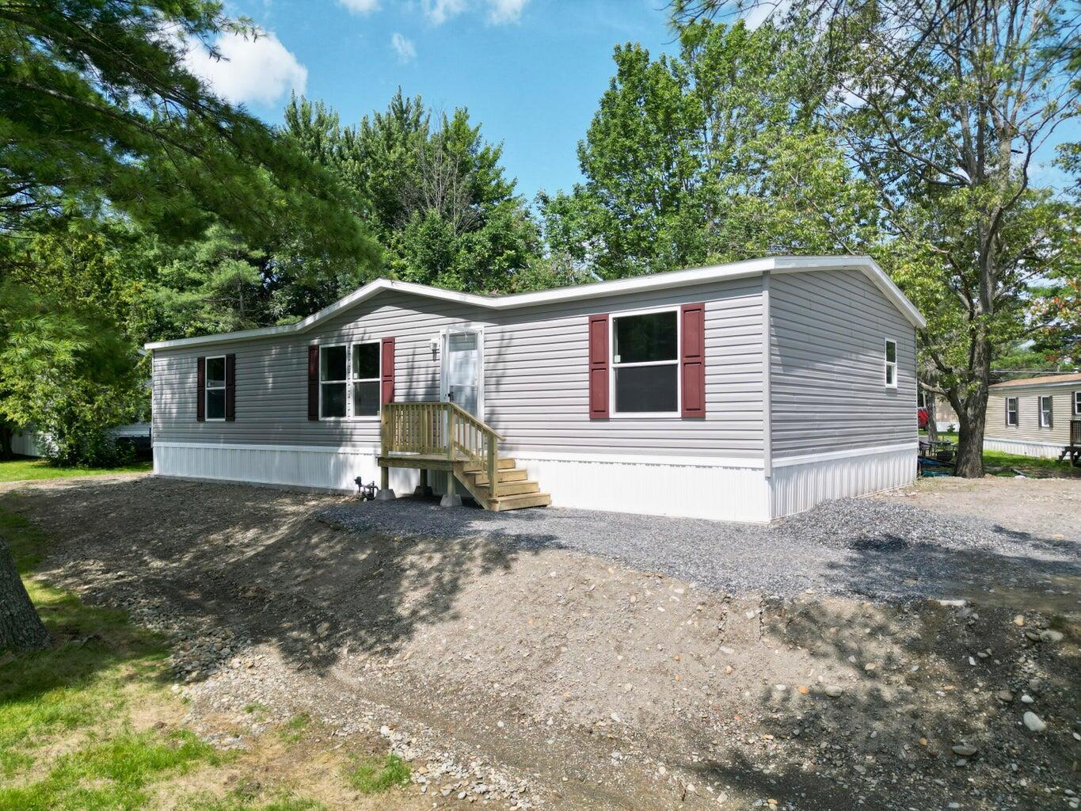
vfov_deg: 56.8
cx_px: 540
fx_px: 750
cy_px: 406
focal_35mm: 24
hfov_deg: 71.6
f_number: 1.7
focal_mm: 6.72
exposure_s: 1/2500
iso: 200
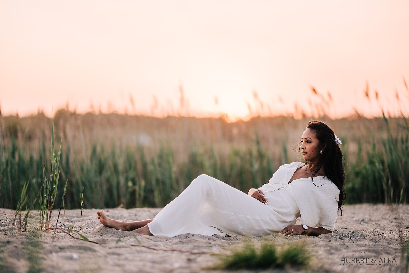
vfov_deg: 13.0
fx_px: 1193
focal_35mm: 105
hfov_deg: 19.5
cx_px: 204
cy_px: 136
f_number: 1.4
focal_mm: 105
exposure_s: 1/800
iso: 125
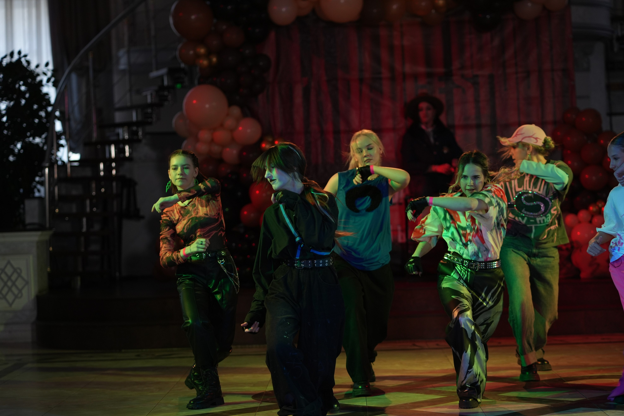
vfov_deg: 15.5
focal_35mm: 88
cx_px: 303
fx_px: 1525
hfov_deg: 23.1
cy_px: 205
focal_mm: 85
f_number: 2.2
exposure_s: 1/400
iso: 800
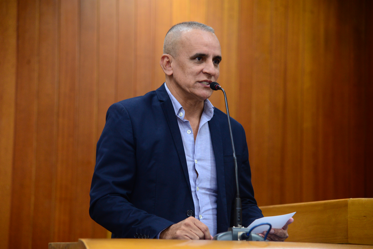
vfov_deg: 11.4
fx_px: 1244
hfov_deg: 17.1
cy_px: 124
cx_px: 186
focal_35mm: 120
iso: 2000
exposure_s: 1/60
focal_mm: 120
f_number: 4
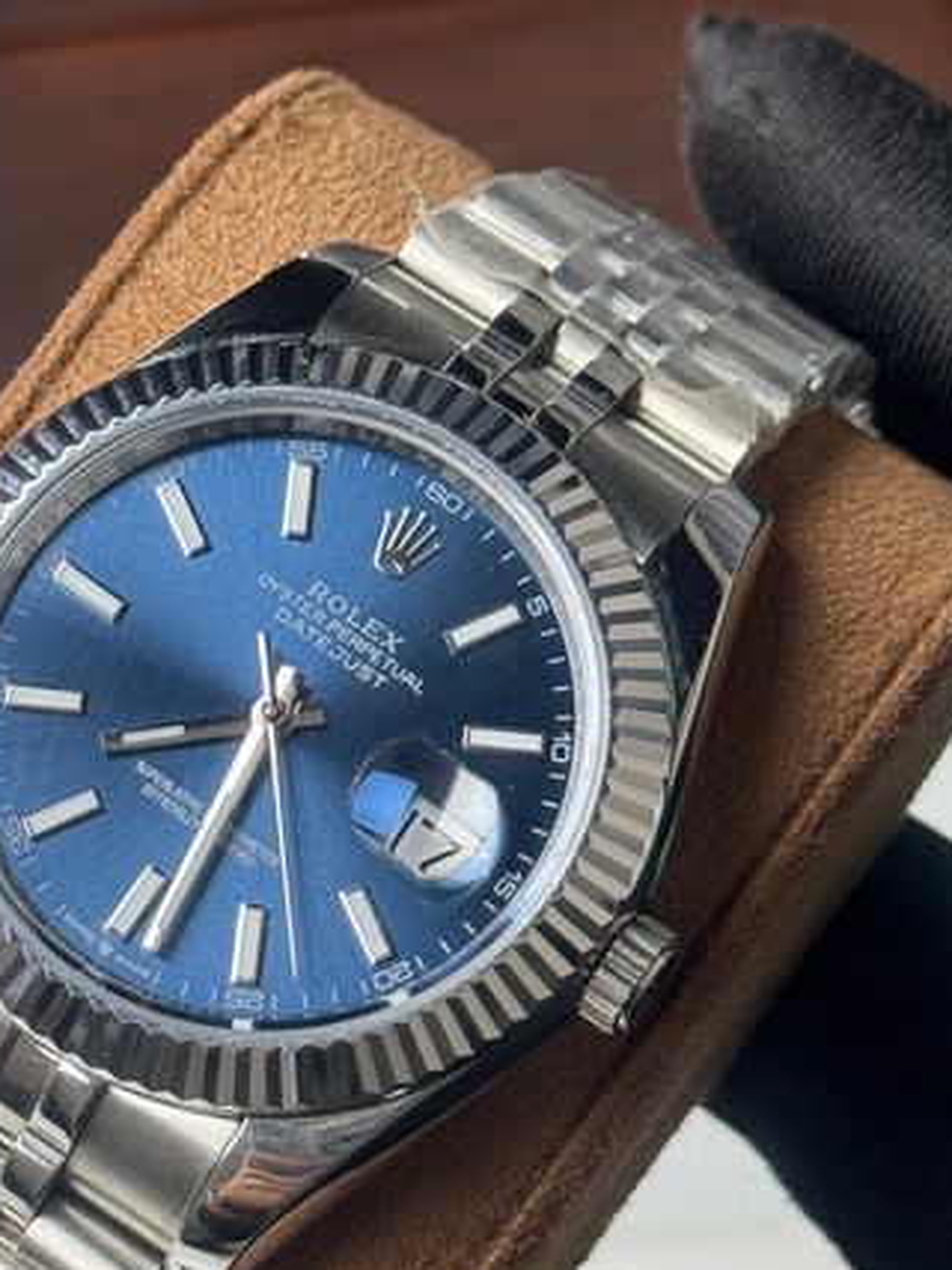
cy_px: 833
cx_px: 292
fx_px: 3302
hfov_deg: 16.4
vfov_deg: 21.7
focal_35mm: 90
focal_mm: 6.76
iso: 64
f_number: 1.78
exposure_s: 1/100
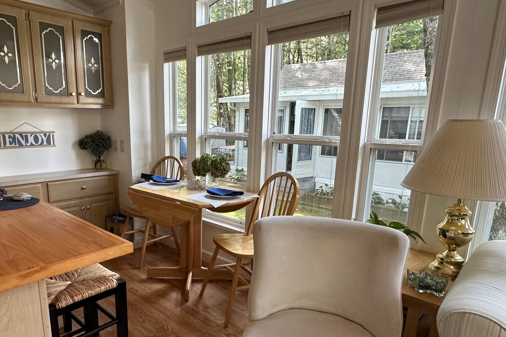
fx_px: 337
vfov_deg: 52.9
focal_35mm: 24
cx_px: 206
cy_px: 195
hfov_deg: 73.1
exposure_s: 1/120
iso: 250
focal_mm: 2.22
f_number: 2.2
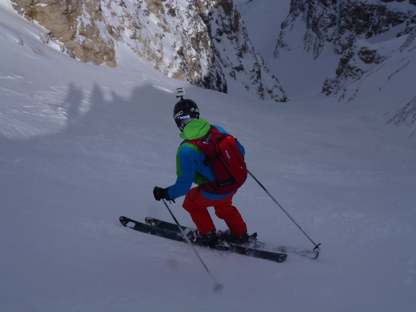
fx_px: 577
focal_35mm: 48
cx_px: 208
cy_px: 156
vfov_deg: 30.3
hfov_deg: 39.7
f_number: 13
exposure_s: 1/250
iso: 100
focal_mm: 8.6
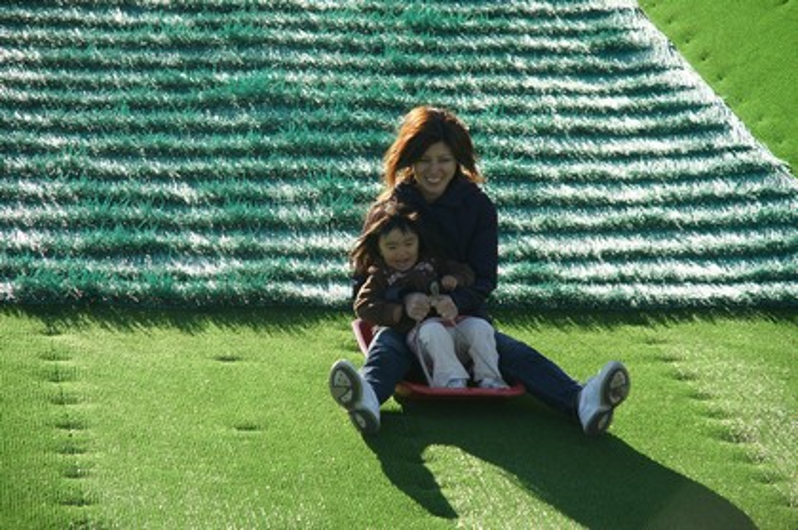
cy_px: 265
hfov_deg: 13.1
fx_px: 3487
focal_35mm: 158
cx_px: 399
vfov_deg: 8.7
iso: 200
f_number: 5.6
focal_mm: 105
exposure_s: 1/320
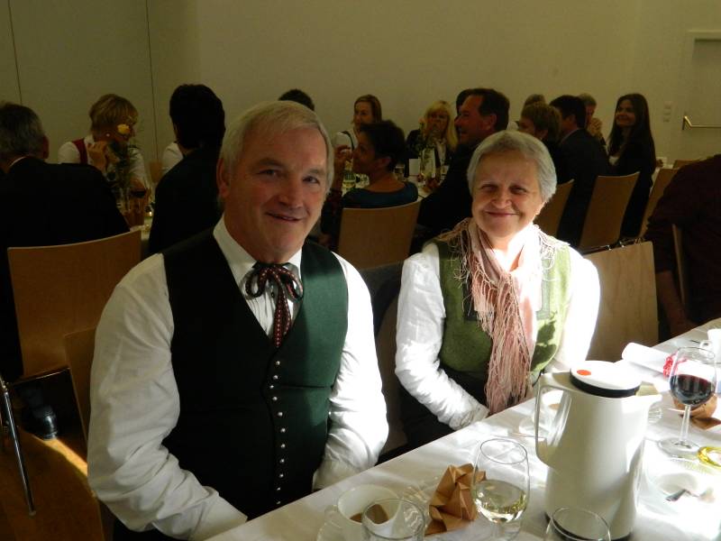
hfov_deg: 58.4
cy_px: 270
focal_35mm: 31
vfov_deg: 45.4
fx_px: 646
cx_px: 360
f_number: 3.2
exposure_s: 1/160
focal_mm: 5.6
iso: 400
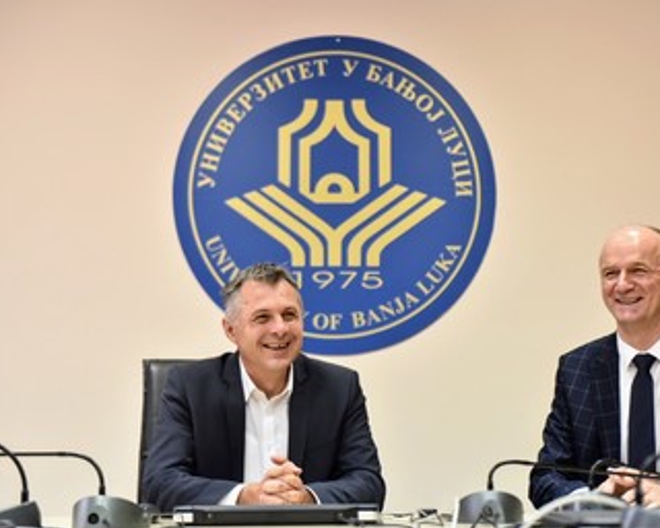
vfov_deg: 21.6
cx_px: 365
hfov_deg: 26.8
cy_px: 264
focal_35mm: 71
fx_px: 1387
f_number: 2.8
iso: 1600
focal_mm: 62
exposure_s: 1/160
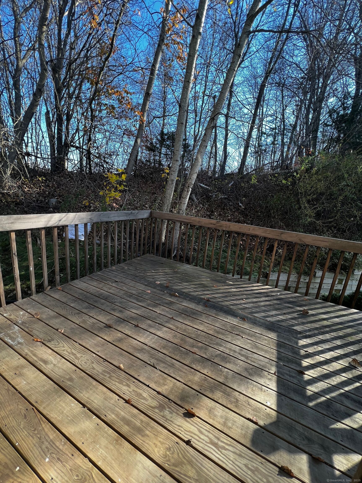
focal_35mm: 13
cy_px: 242
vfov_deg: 106.2
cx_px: 181
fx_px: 181
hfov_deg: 89.9
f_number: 1.8
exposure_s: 1/152
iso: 32
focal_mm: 1.57
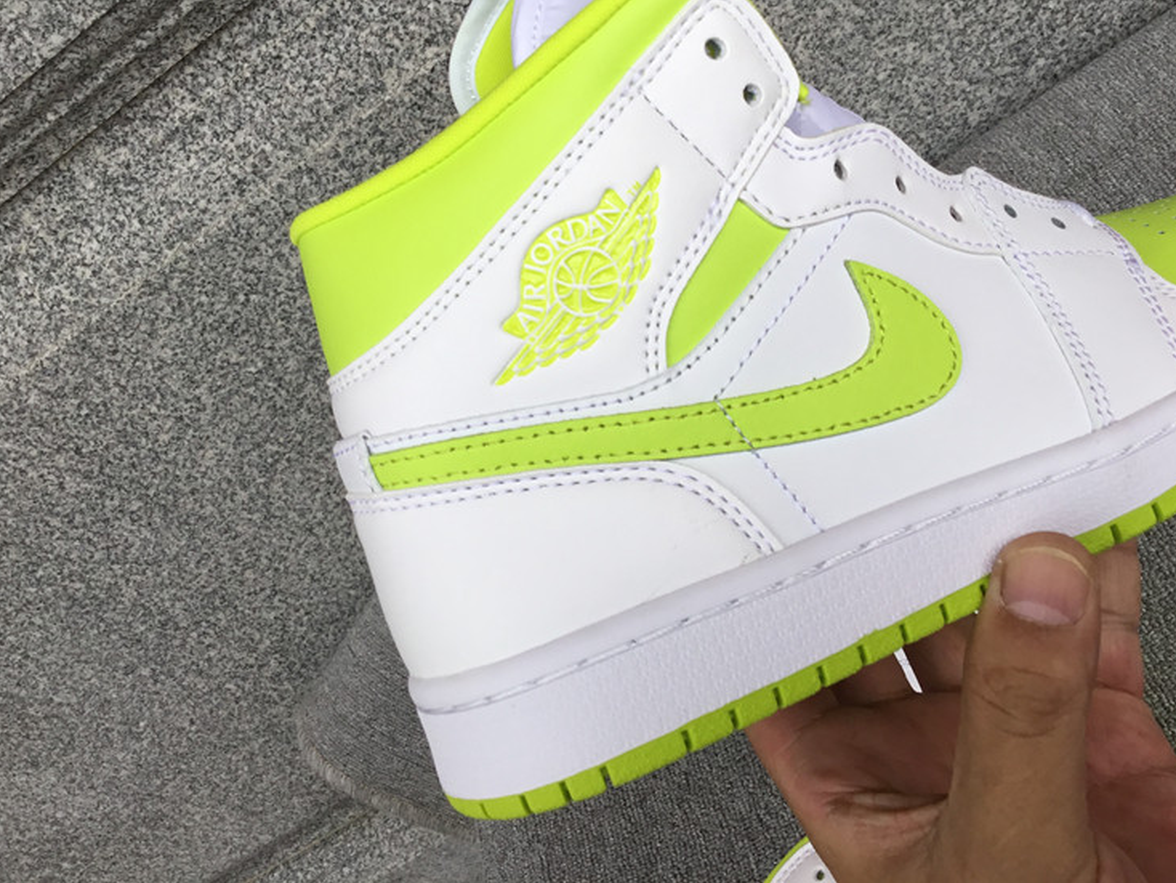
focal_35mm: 38
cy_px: 347
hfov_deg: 49.0
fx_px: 1291
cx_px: 601
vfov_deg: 37.6
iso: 25
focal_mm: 3.3
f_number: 2.4
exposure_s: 1/187
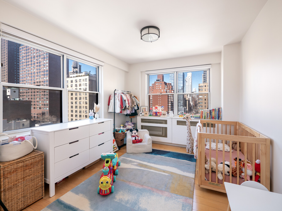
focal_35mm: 16
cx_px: 141
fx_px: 130
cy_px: 106
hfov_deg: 94.5
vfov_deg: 78.1
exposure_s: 1/400
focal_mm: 8
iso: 125
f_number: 4.5
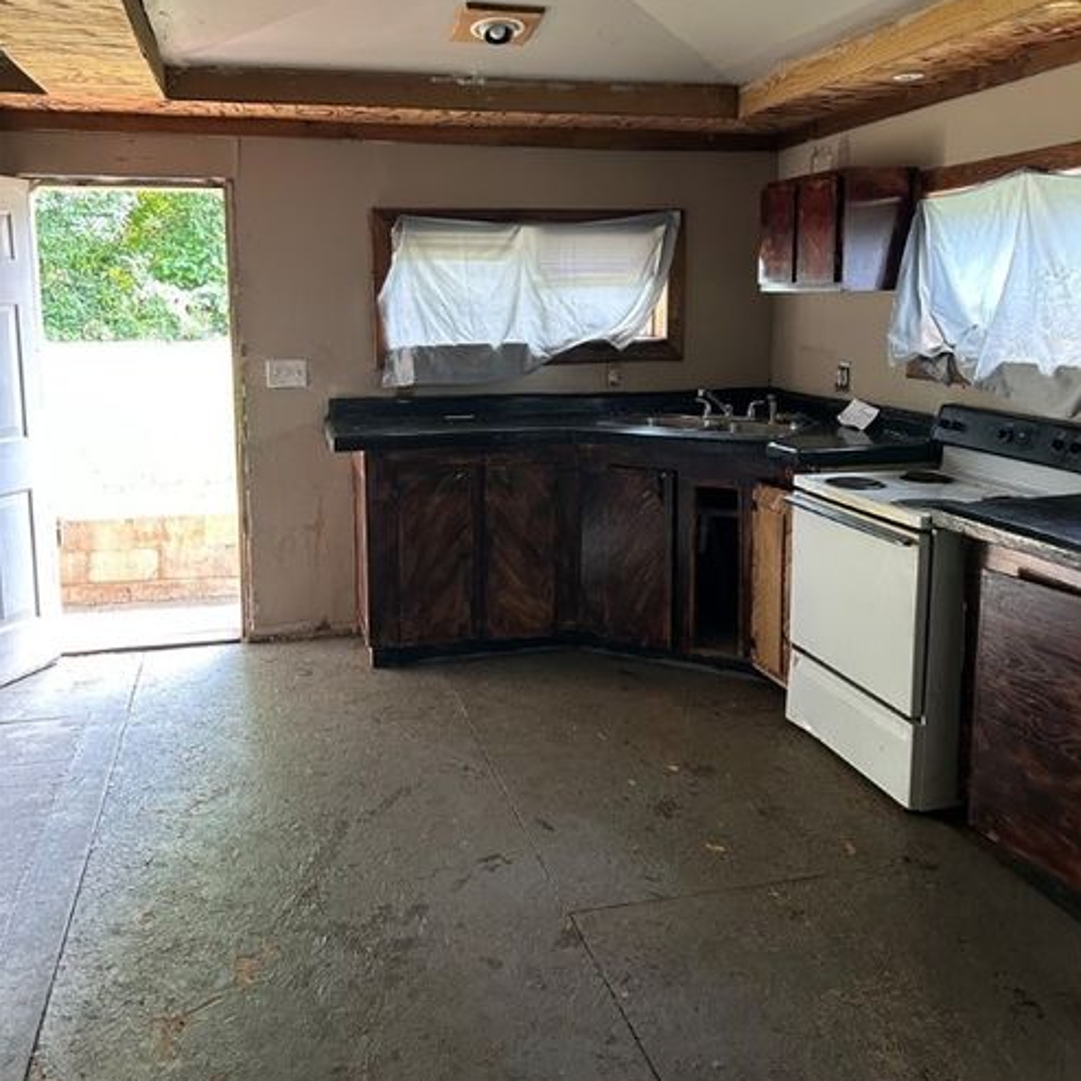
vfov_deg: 52.2
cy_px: 439
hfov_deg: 52.5
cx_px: 545
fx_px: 1095
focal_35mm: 31
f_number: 1.5
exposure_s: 1/60
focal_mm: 5.7
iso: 320
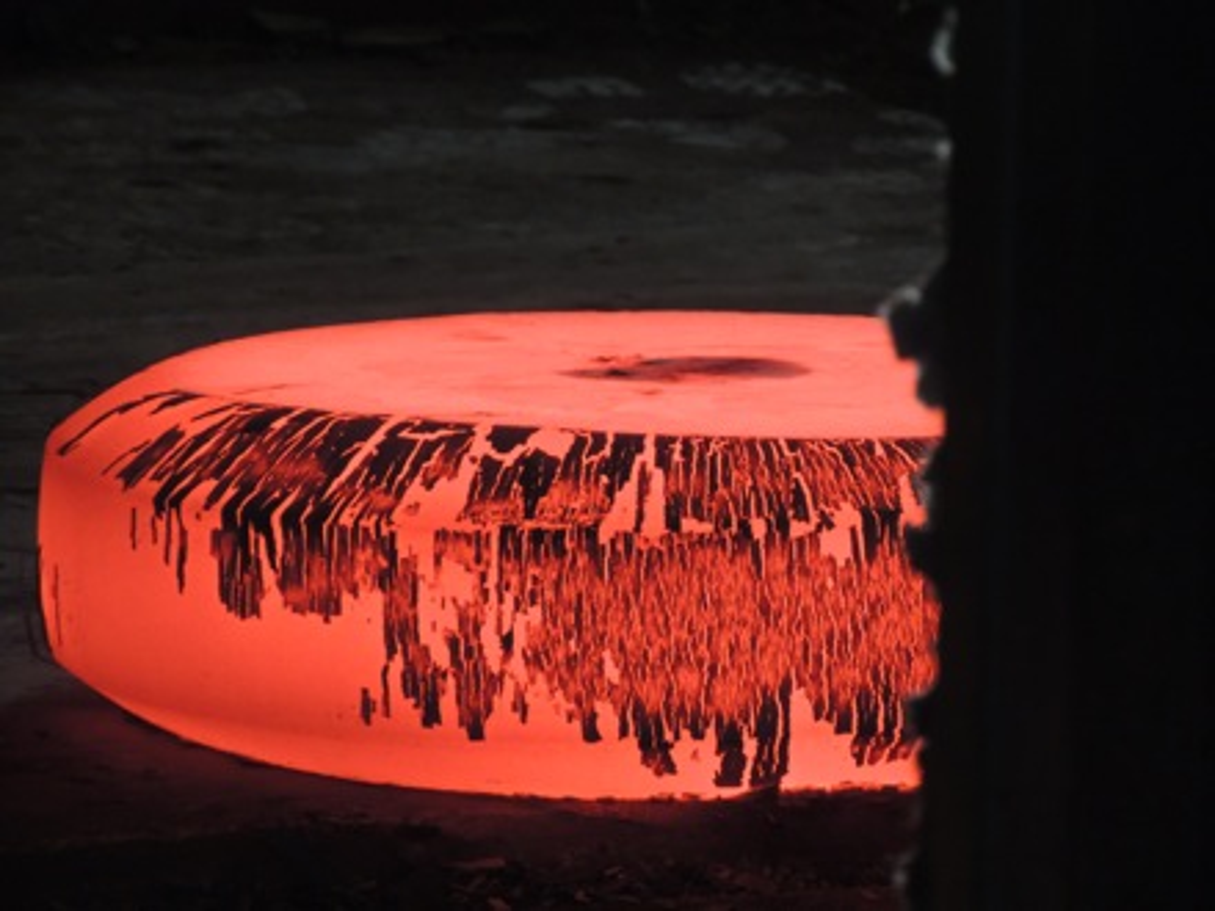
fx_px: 15268
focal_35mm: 435
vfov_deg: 3.4
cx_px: 608
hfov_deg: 4.6
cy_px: 456
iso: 800
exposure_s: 1/40
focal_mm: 77.5
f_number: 4.9
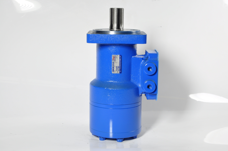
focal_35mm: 68
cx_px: 114
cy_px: 76
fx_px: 427
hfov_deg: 29.9
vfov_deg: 20.1
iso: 400
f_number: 10
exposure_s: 1/160
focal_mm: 45
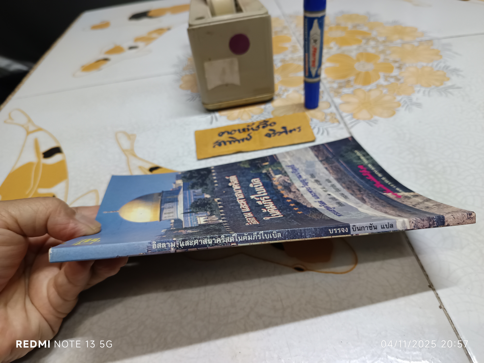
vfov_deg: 56.8
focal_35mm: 24
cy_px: 182
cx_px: 242
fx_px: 336
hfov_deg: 71.6
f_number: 1.7
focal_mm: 5.31
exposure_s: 1/25
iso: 990
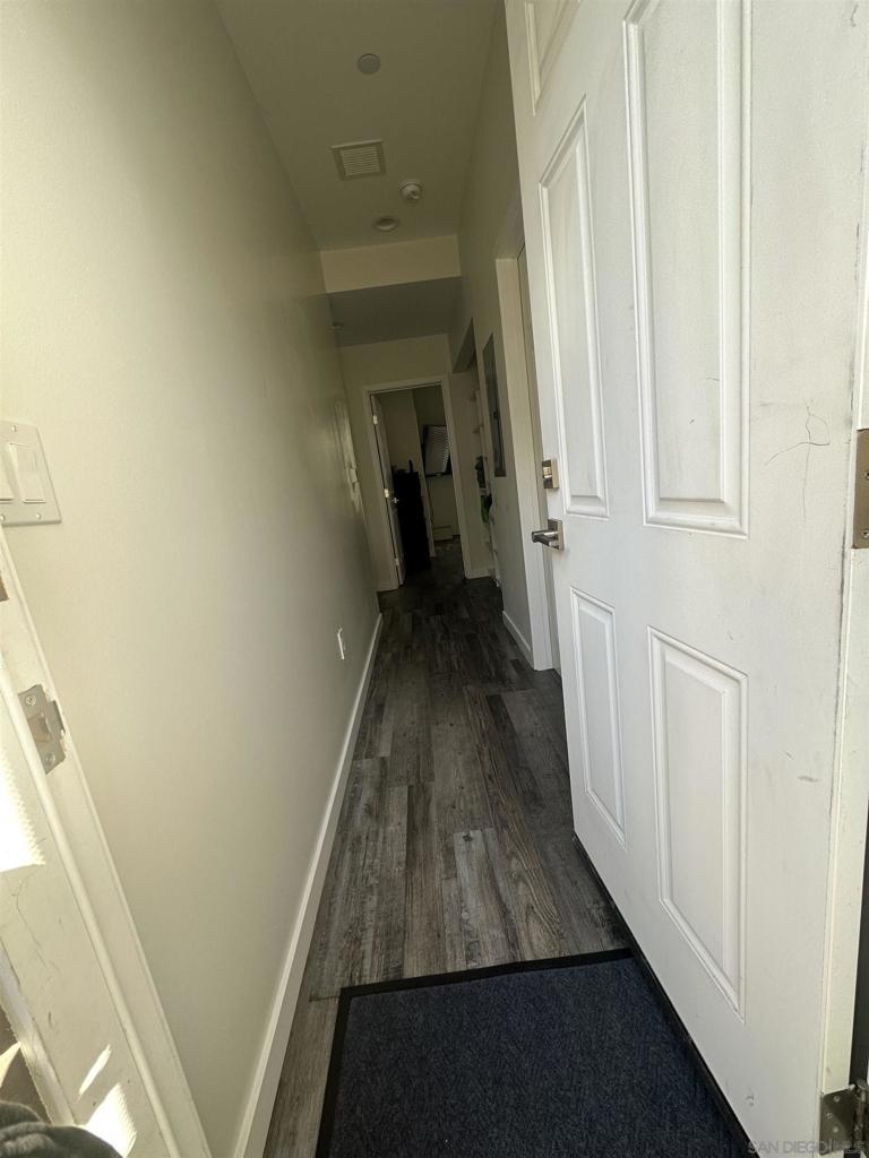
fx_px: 469
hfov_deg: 85.7
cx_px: 434
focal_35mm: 14
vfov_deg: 102.1
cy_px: 579
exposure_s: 1/99
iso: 64
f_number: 2.2
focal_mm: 2.22
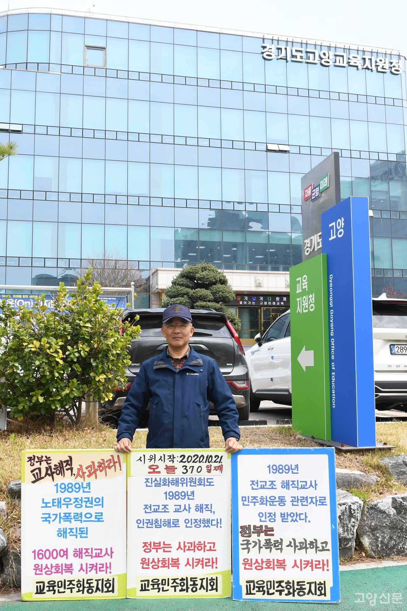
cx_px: 204
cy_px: 306
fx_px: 610
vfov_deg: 53.1
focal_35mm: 36
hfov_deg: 36.9
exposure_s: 1/250
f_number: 6.3
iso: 200
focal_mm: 24
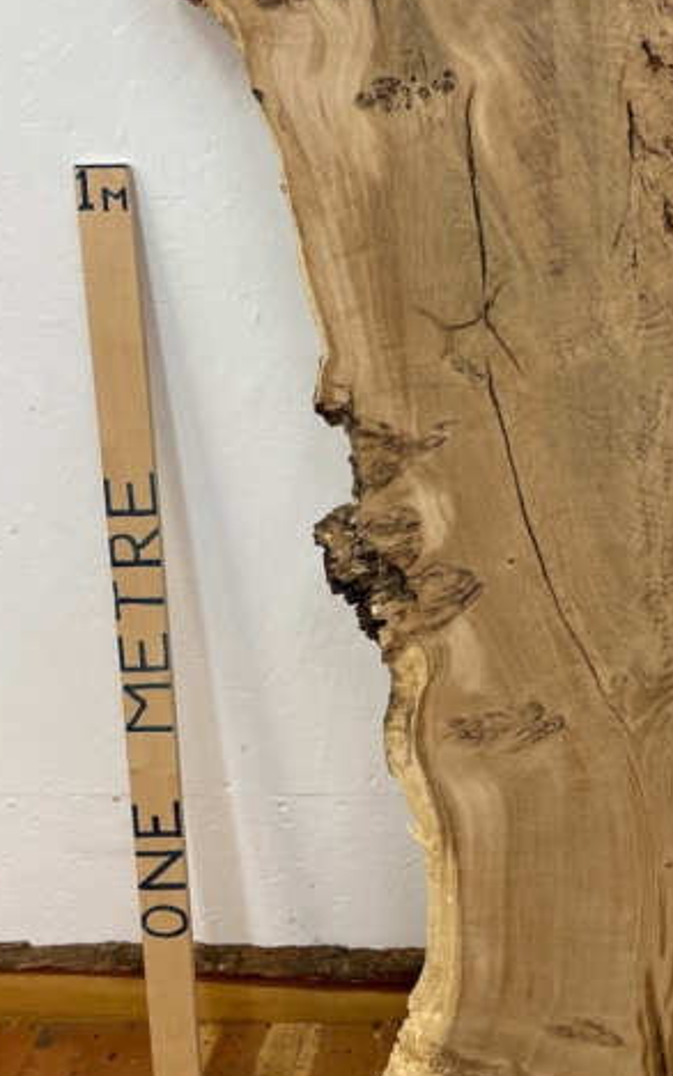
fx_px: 1380
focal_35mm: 47
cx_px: 618
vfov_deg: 42.4
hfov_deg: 26.4
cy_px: 429
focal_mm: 4.2
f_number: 1.6
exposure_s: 1/100
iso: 100
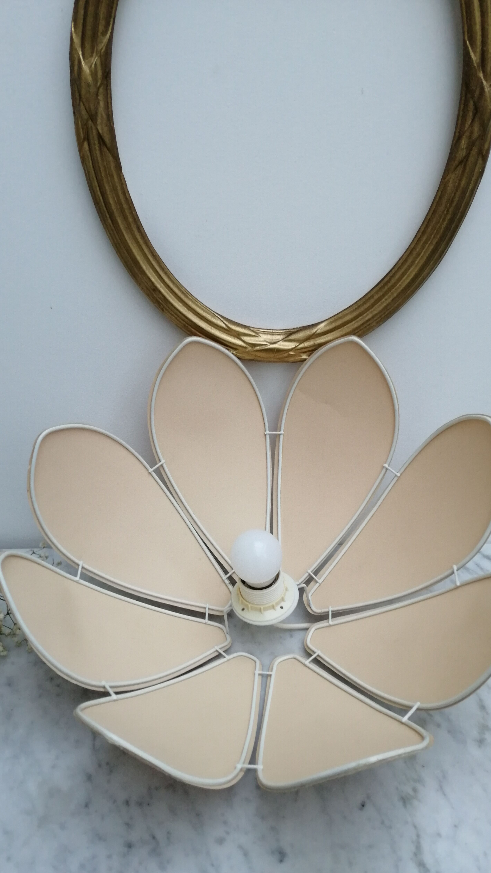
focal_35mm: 30
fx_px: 694
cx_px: 247
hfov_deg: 38.9
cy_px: 442
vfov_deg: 64.3
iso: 200
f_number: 1.8
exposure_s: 1/50
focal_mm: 3.95
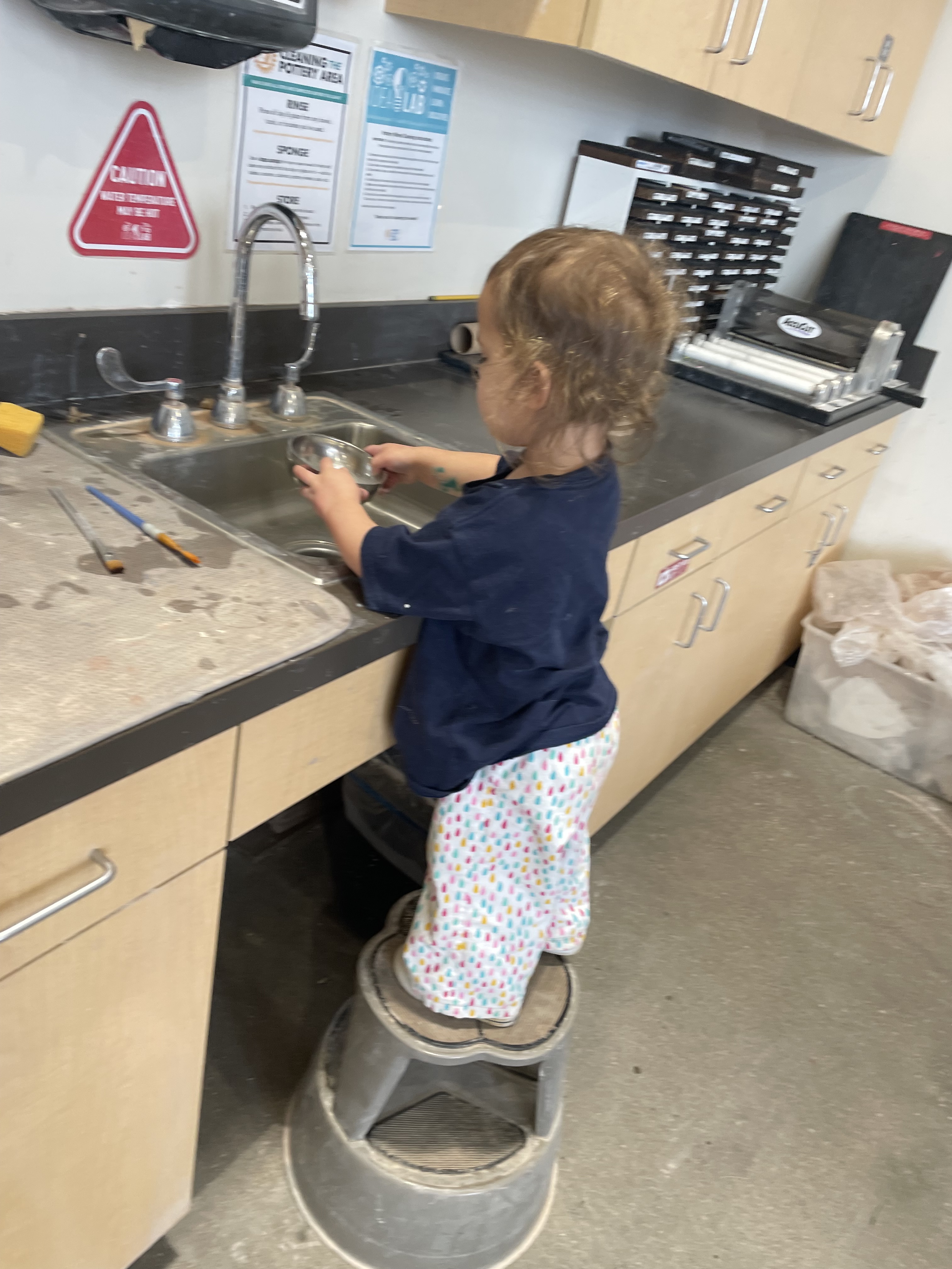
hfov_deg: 53.1
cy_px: 634
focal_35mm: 26
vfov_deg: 67.3
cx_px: 476
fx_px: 953
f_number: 1.6
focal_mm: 4.2
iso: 80
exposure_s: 1/60
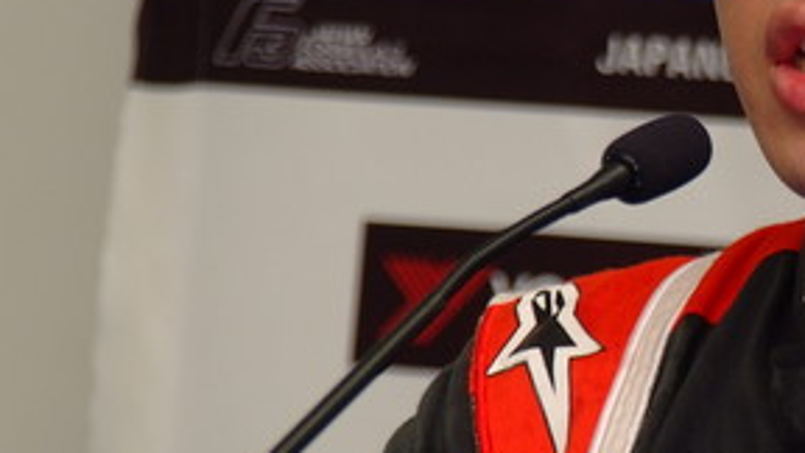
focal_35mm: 668
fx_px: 14259
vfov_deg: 1.8
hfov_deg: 3.2
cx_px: 822
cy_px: 137
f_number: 5.6
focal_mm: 170
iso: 400
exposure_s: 1/125
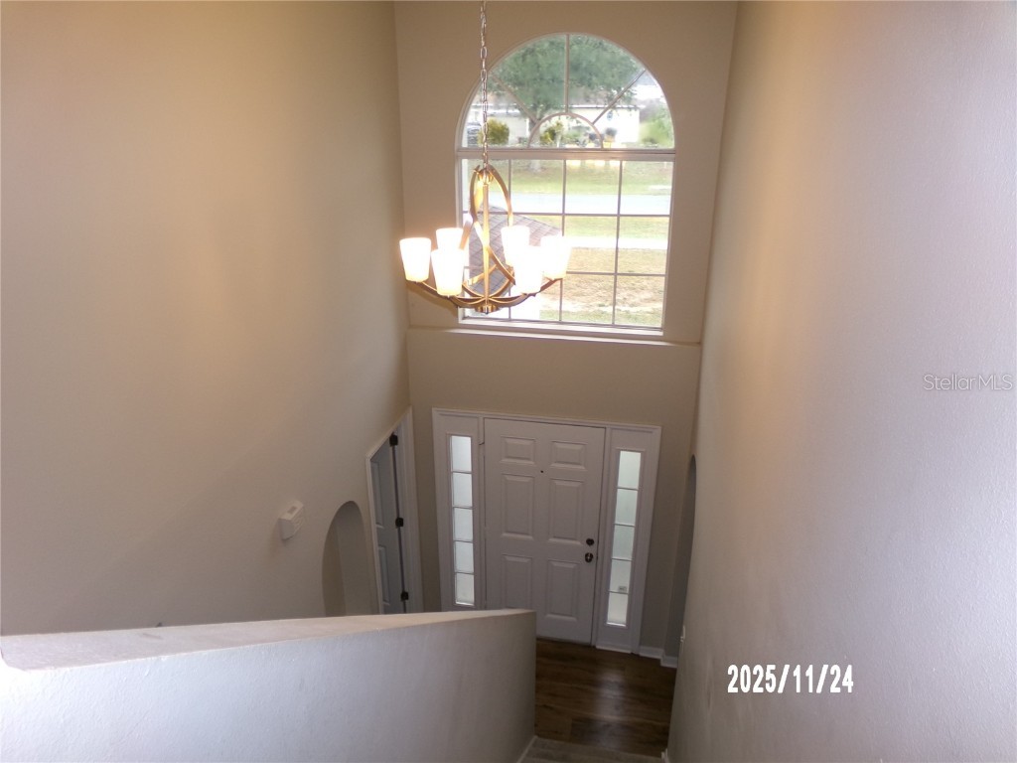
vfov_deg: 56.8
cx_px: 508
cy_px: 382
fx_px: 705
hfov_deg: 71.6
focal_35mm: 24
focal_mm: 4.3
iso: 119
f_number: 3.7
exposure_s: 1/34
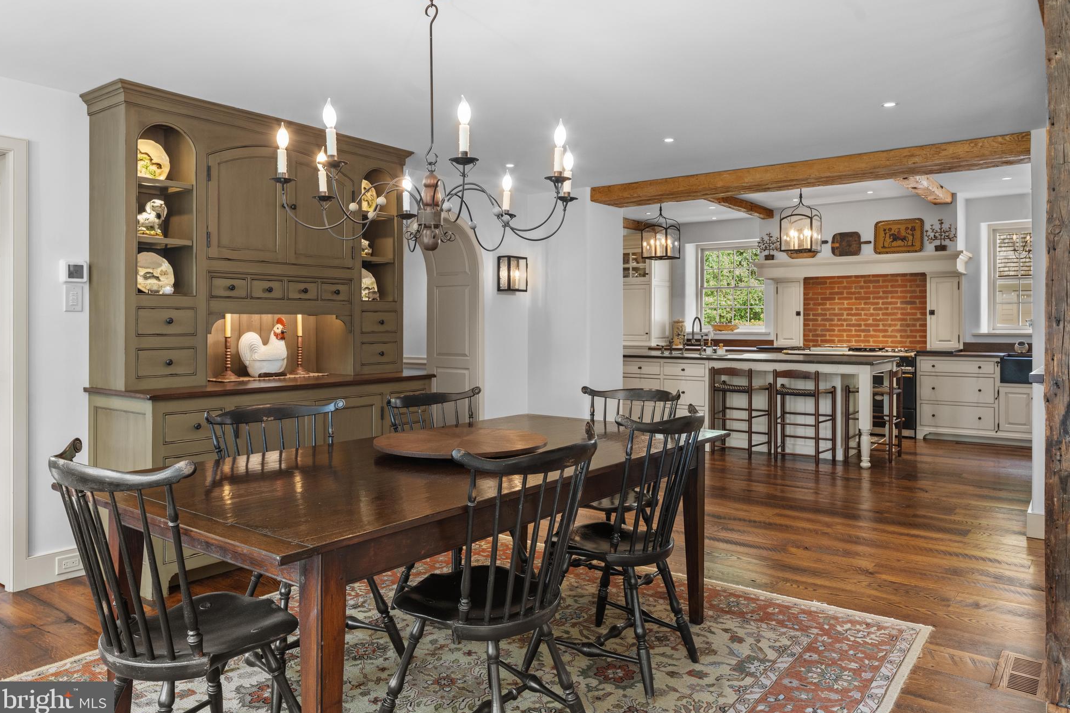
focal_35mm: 25
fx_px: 743
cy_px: 350
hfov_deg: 71.5
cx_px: 551
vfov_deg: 51.3
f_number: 8
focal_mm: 24
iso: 800
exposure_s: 1/4
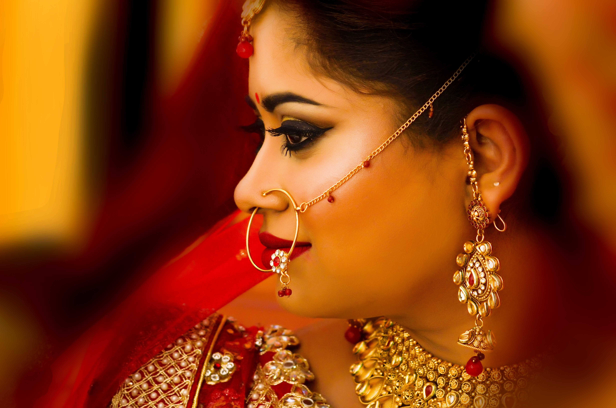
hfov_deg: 15.2
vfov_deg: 10.1
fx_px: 2305
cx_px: 308
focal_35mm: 135
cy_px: 204
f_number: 8
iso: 640
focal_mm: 90
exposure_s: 1/125
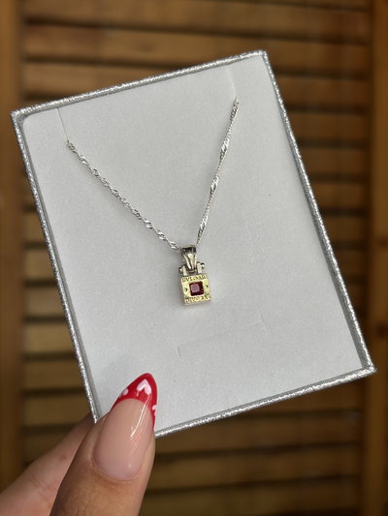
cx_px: 194
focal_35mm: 52
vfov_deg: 36.8
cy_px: 258
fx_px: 777
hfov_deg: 28.0
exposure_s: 1/335
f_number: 1.6
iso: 32
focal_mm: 5.96
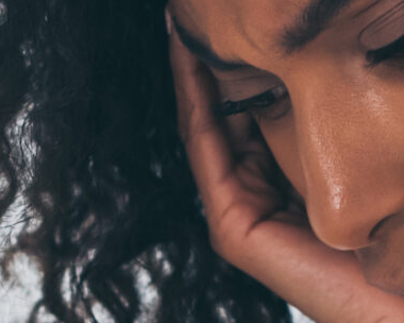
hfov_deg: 6.1
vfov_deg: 4.9
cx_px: 206
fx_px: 3778
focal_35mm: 316
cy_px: 499
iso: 500
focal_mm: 50
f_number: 3.5
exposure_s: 1/100
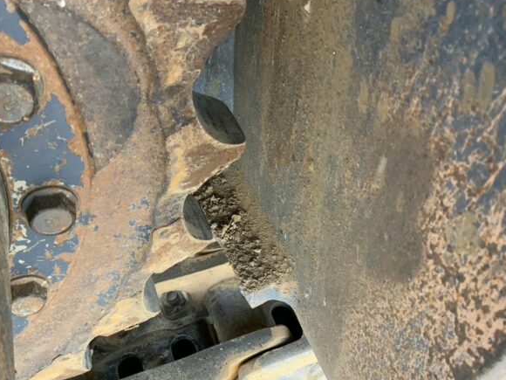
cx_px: 234
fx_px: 468
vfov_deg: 44.1
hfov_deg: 56.8
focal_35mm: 32
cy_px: 198
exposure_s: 1/60
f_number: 1.8
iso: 200
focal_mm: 3
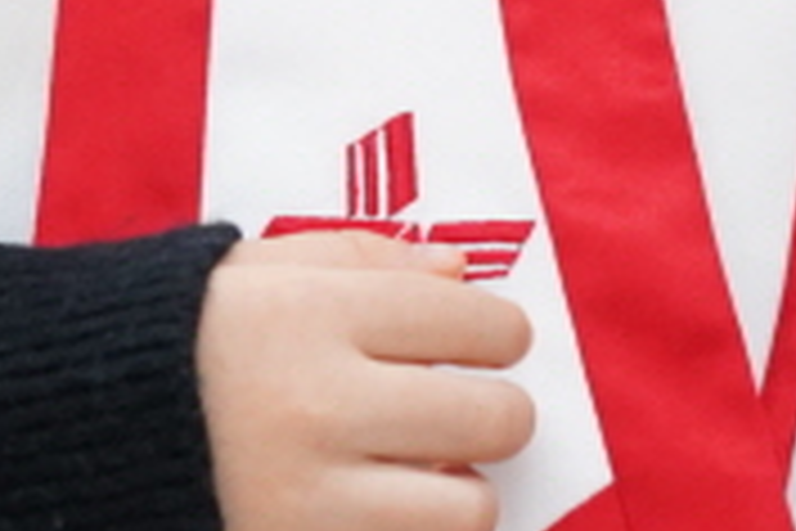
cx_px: 769
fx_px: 5793
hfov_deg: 7.8
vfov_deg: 5.0
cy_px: -889
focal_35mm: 262
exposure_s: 1/80
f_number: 5.6
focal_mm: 37
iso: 2500
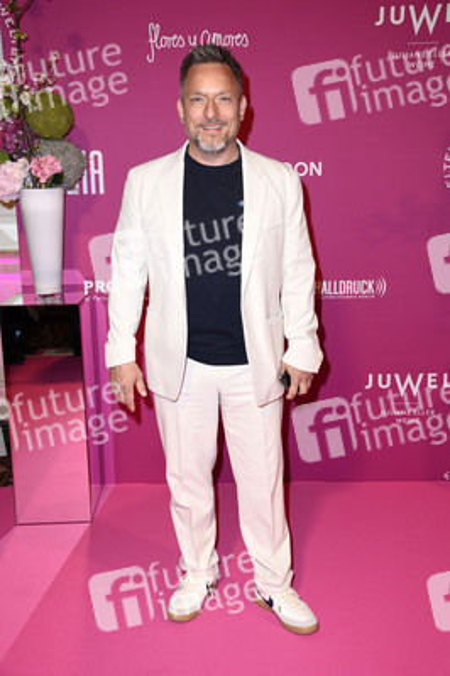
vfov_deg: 48.5
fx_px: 751
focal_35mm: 40
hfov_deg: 33.3
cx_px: 225
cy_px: 338
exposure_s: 1/250
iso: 1600
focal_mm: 40
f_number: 5.6
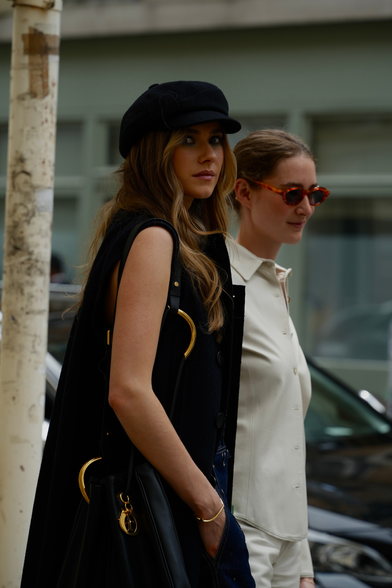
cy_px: 294
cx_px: 196
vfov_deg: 11.4
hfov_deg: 7.6
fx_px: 2940
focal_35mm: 180
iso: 200
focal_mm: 180
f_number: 6.3
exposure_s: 1/320
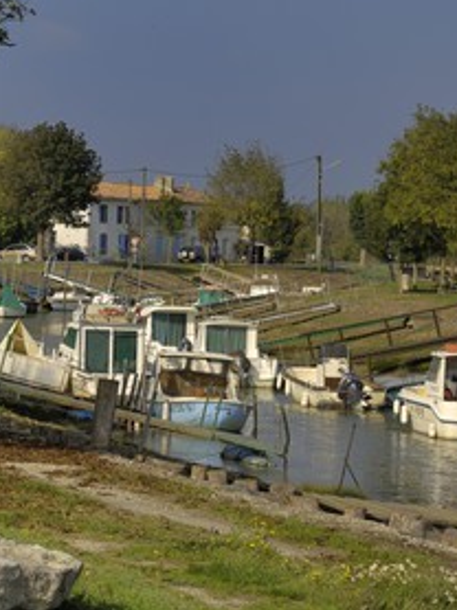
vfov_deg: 12.9
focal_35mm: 153
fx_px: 2697
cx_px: 34
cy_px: 305
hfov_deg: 9.6
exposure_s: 1/160
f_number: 12
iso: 100
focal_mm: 70
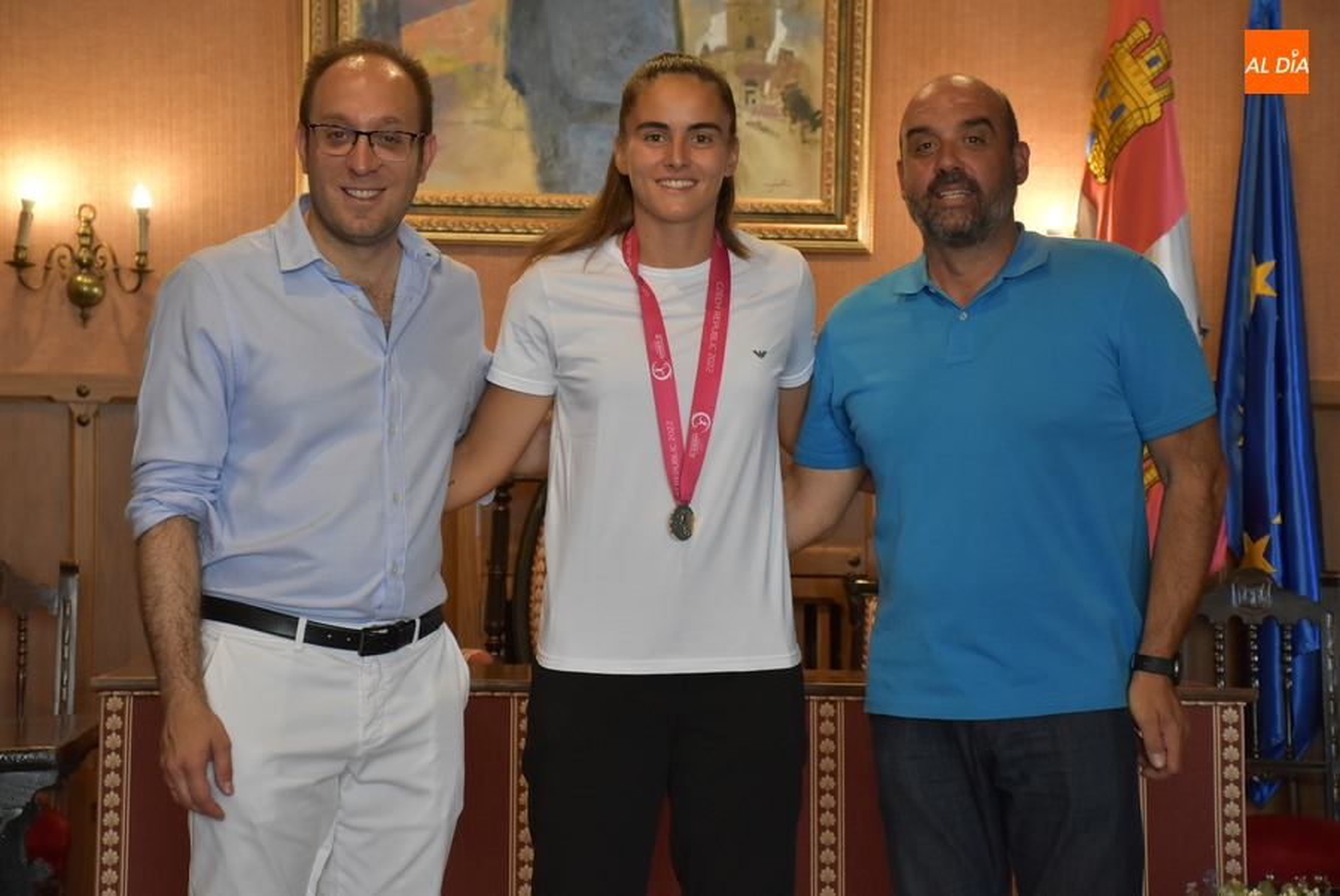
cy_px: 448
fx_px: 3130
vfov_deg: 16.3
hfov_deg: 24.2
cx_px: 670
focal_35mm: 84
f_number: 4.8
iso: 1600
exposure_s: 1/125
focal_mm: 56
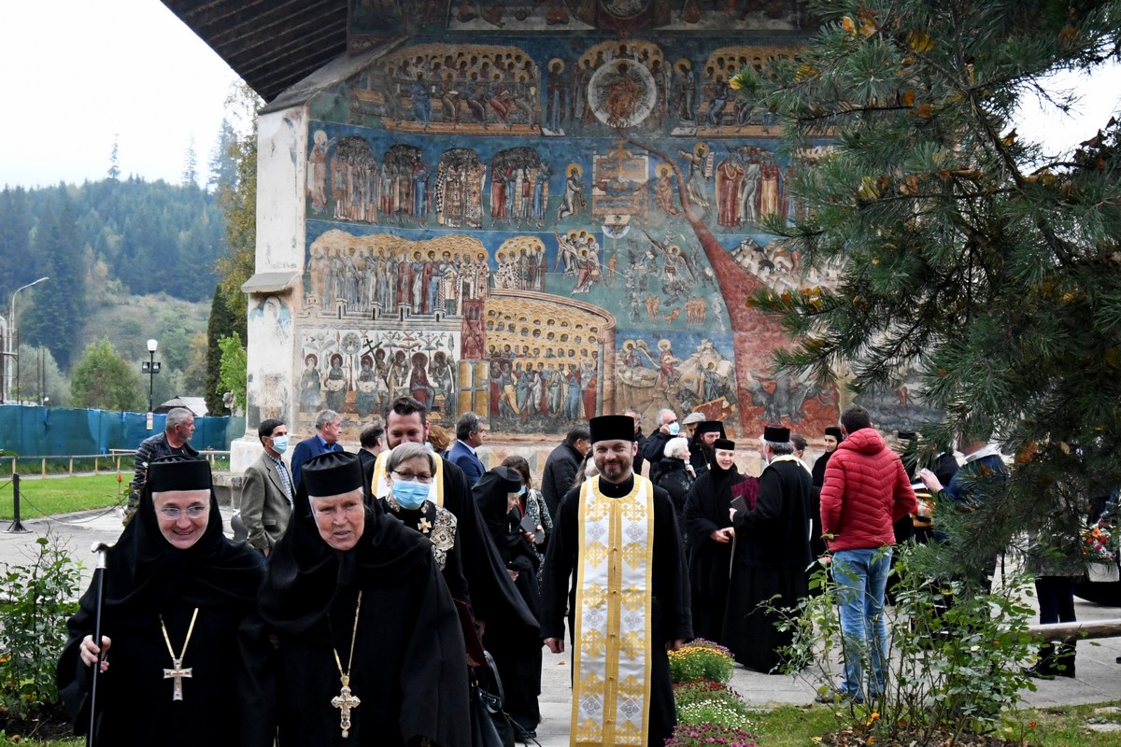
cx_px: 560
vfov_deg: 43.6
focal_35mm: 30
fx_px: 934
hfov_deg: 61.9
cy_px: 374
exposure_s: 1/100
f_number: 5.6
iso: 1600
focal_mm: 20
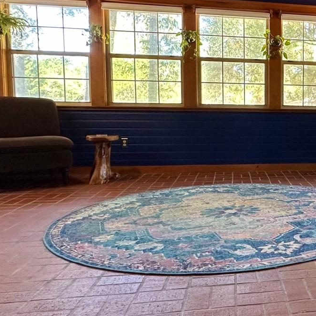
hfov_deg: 38.8
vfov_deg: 43.8
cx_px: 316
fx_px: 392
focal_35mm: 38
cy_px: 149
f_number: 2.2
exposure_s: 1/99
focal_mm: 2.22
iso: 250
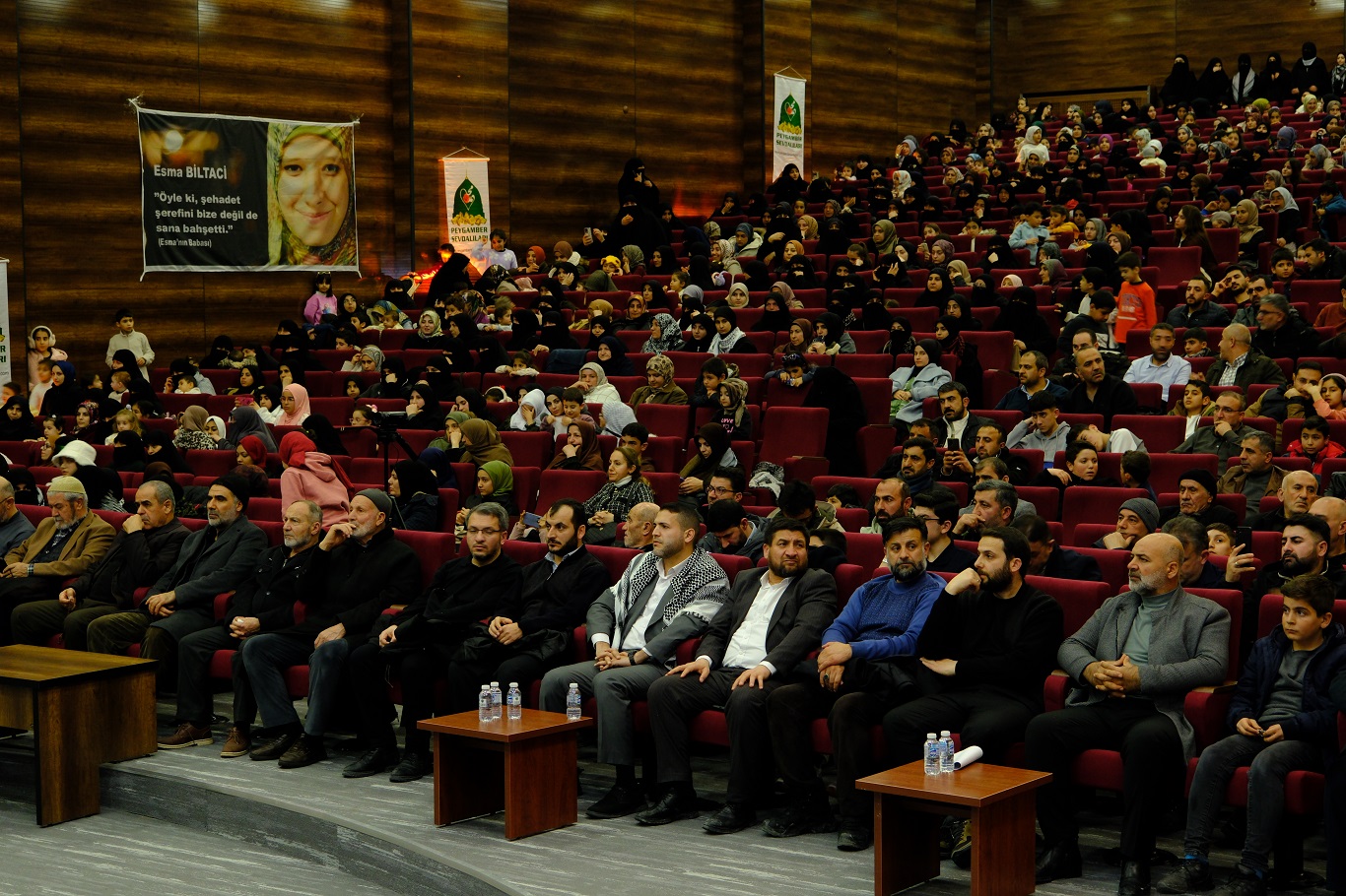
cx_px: 673
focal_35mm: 56
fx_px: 2093
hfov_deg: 35.6
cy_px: 448
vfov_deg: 24.2
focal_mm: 37.6
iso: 1250
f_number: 4
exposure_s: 1/20
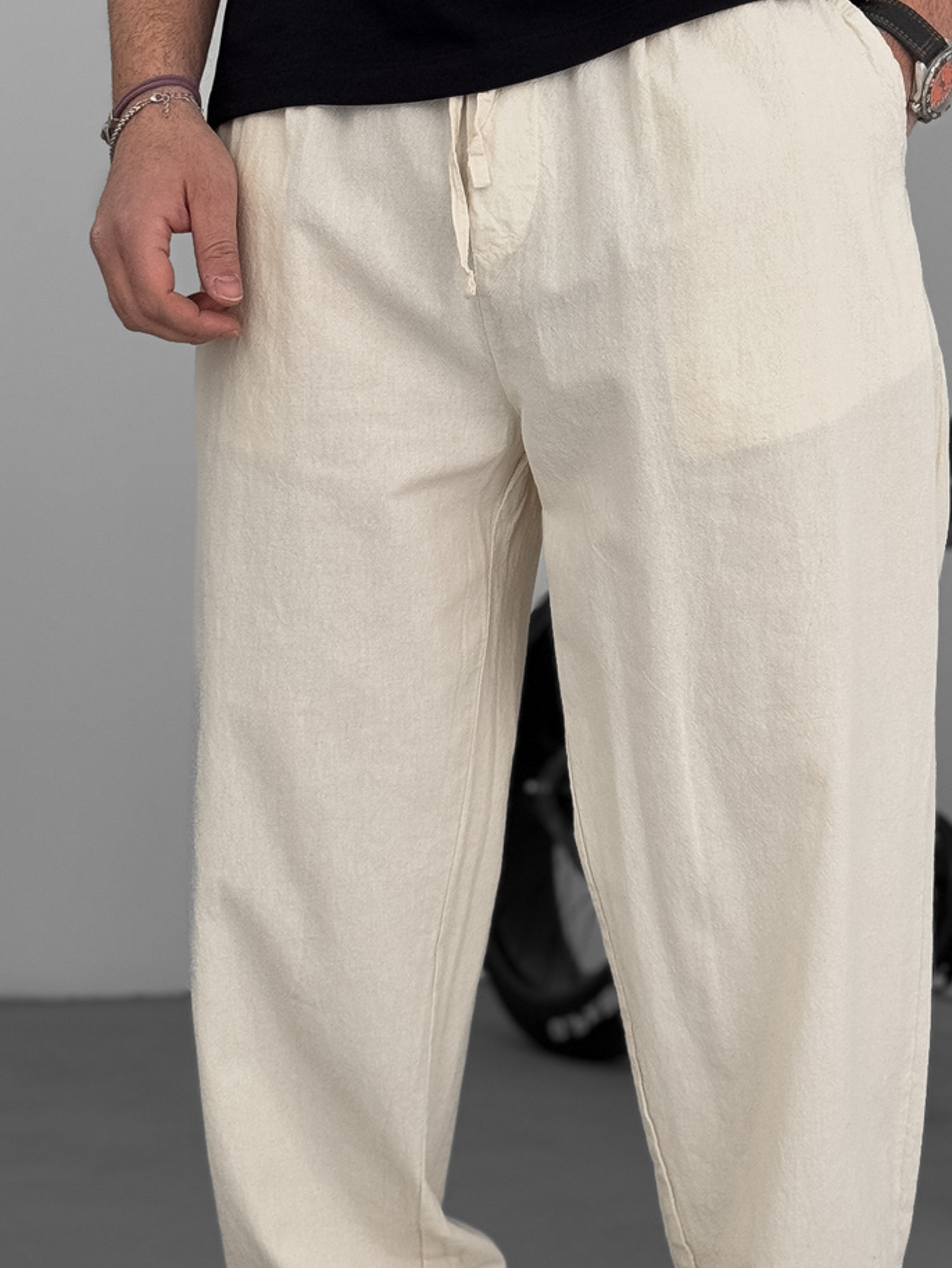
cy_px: 637
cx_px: 551
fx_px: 3079
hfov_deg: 17.6
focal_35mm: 84
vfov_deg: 23.3
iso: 100
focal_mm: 6.76
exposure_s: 1/60
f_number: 1.8
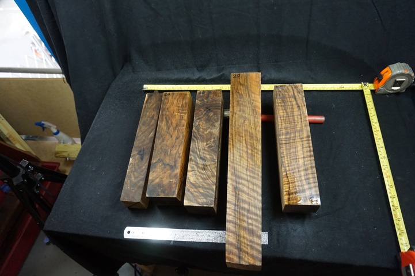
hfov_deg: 73.8
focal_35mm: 24
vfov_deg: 53.1
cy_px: 138
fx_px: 277
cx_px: 208
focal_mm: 16
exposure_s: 1/160
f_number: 3.5
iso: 2000
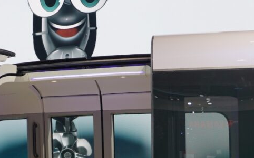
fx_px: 450
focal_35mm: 65
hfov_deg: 31.0
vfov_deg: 19.2
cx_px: 62
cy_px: 174
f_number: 3.5
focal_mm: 20
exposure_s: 1/60
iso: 100
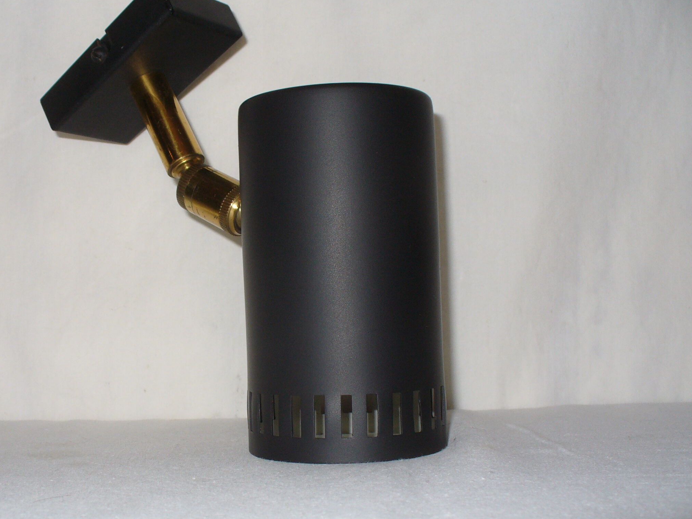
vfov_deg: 30.9
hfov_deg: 40.2
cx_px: 268
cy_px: 272
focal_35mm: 47
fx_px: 940
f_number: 2.8
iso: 100
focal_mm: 6.1
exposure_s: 1/30
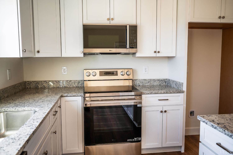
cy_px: 78
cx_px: 116
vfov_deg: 43.5
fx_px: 194
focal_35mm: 30
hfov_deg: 62.0
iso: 250
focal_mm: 30
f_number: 4
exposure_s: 1/60
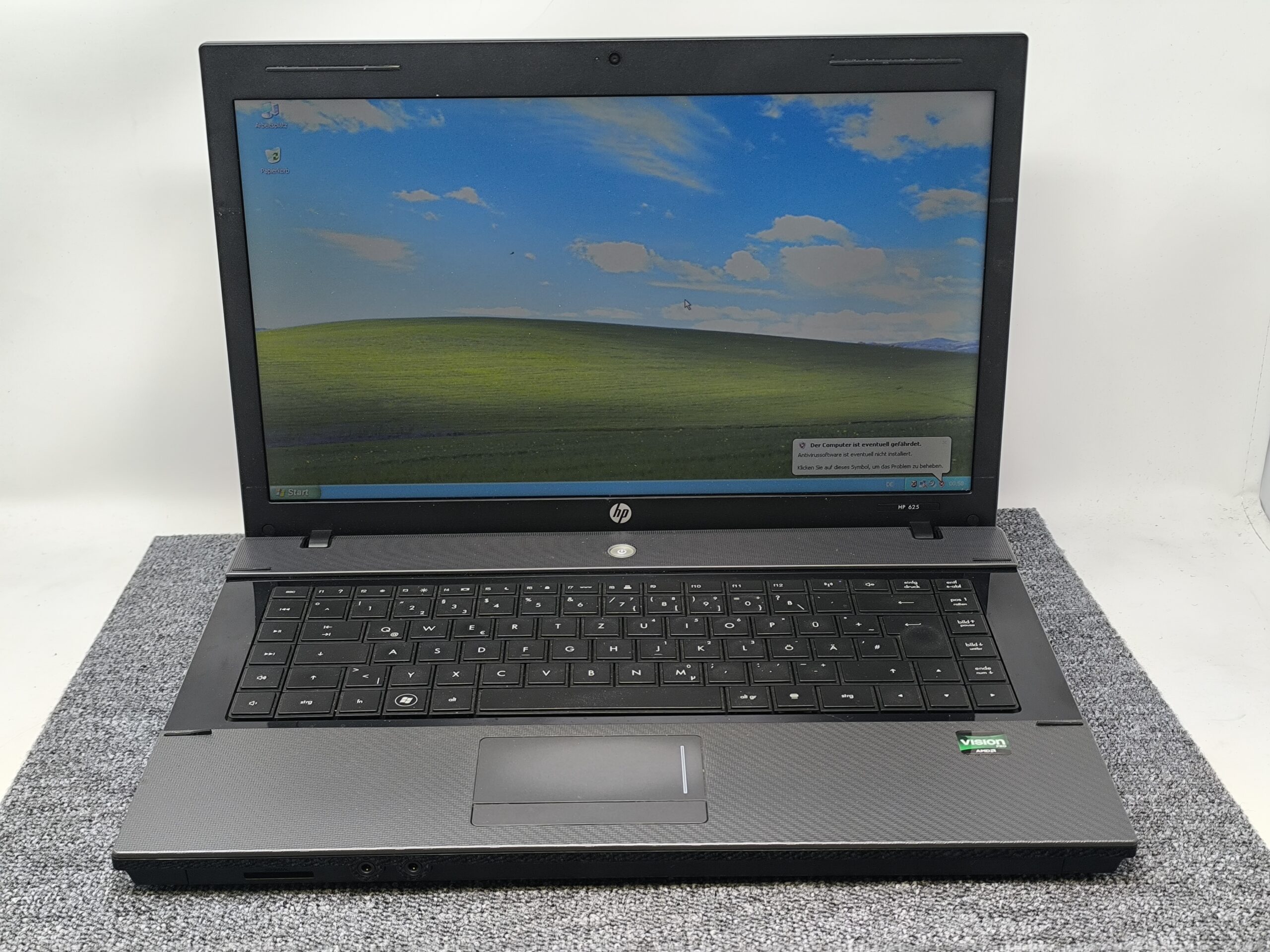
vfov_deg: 31.5
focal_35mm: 46
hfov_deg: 41.2
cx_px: 635
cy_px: 476
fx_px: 1688
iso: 200
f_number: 1.65
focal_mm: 6.14
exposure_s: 1/100
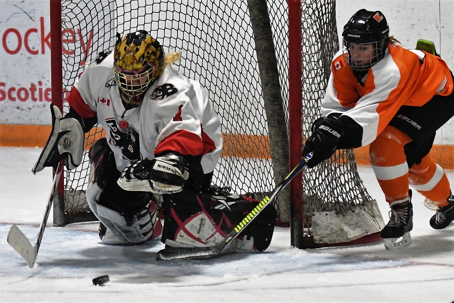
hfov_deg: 17.1
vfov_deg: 11.4
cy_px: 152
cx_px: 227
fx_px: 1513
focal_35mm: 120
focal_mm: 80
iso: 3600
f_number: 2.8
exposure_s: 1/1000
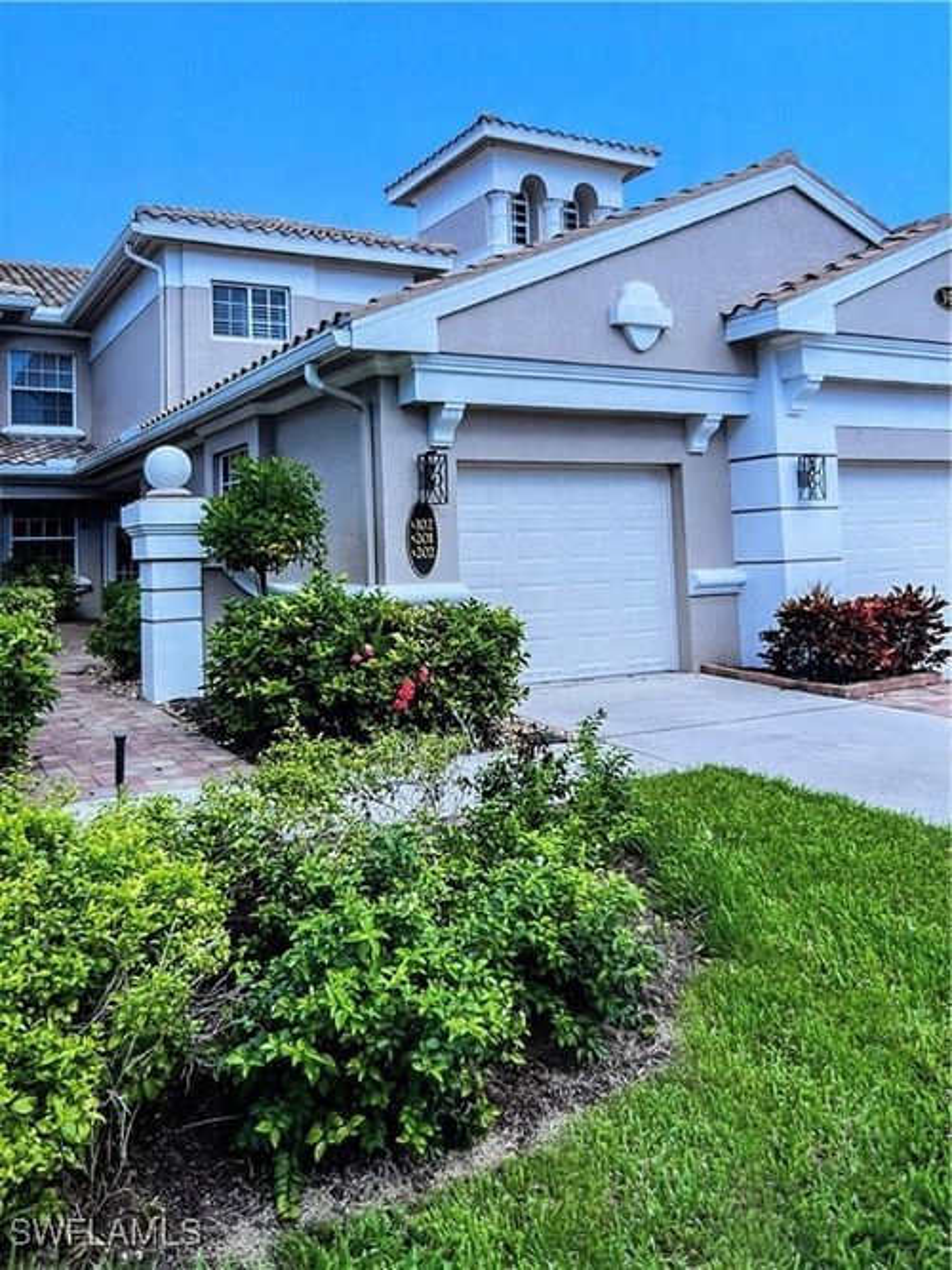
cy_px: 635
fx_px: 954
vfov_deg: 67.3
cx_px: 476
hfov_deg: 53.0
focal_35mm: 26
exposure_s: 1/60
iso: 200
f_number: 1.6
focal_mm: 5.1
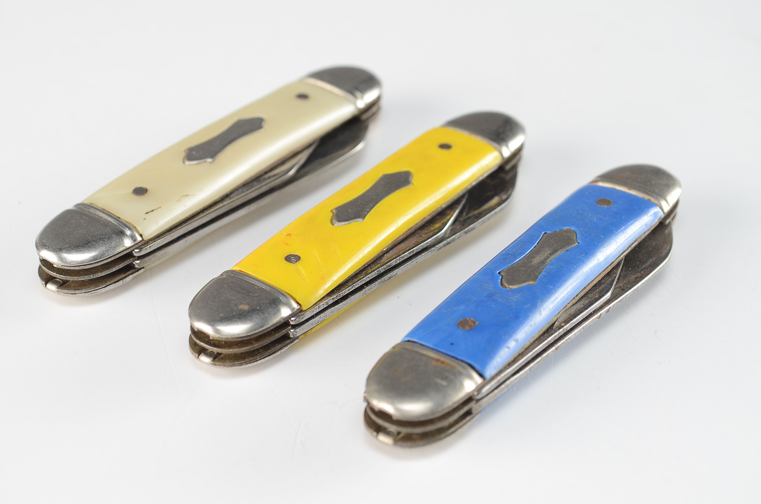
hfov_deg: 26.0
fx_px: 1645
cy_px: 252
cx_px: 380
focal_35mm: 78
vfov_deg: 17.4
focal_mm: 52
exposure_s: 1/80
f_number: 9
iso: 100
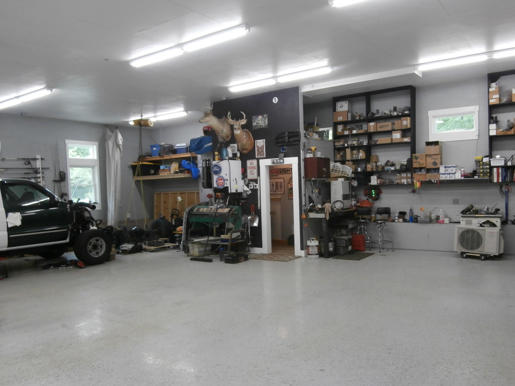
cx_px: 274
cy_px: 203
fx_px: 417
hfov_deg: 63.4
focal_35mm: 28
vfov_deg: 49.7
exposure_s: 1/30
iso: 200
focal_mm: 4.2
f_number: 3
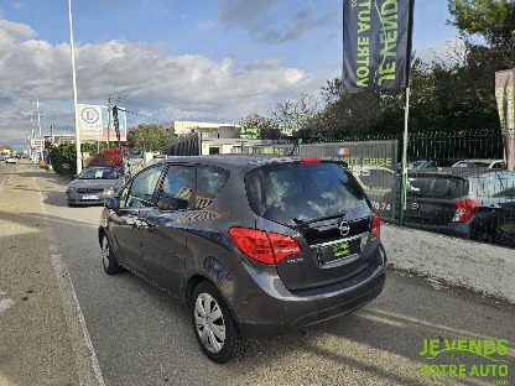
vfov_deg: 58.9
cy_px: 193
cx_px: 258
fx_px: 342
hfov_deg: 73.9
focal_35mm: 23
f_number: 1.8
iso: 25
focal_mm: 5.4
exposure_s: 1/1135
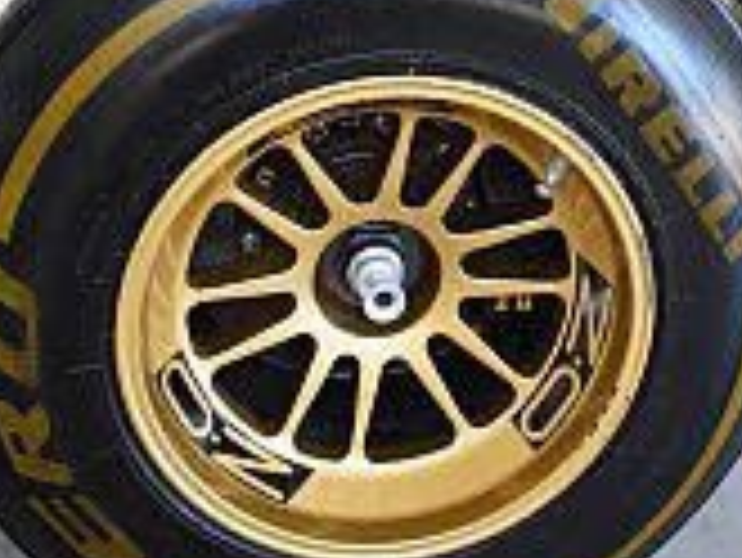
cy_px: 74
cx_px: 508
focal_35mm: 63
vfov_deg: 22.8
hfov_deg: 30.4
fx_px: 1351
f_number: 4
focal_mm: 18
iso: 500
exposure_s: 1/60
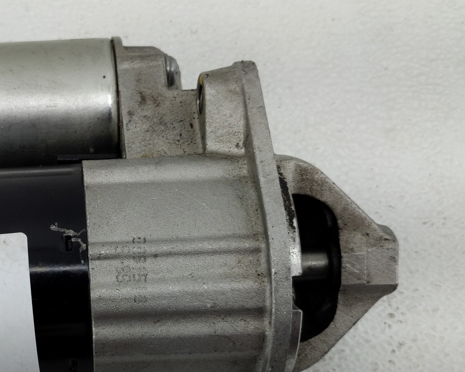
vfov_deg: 31.8
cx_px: 80
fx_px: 647
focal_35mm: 47
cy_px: 256
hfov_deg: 37.8
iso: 55
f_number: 1.73
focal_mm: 4.38
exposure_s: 1/144
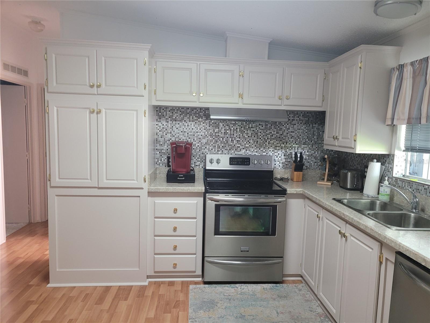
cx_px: 215
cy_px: 162
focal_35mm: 26
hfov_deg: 67.3
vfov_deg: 53.1
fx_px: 323
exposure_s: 1/40
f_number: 1.8
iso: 200
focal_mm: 5.4
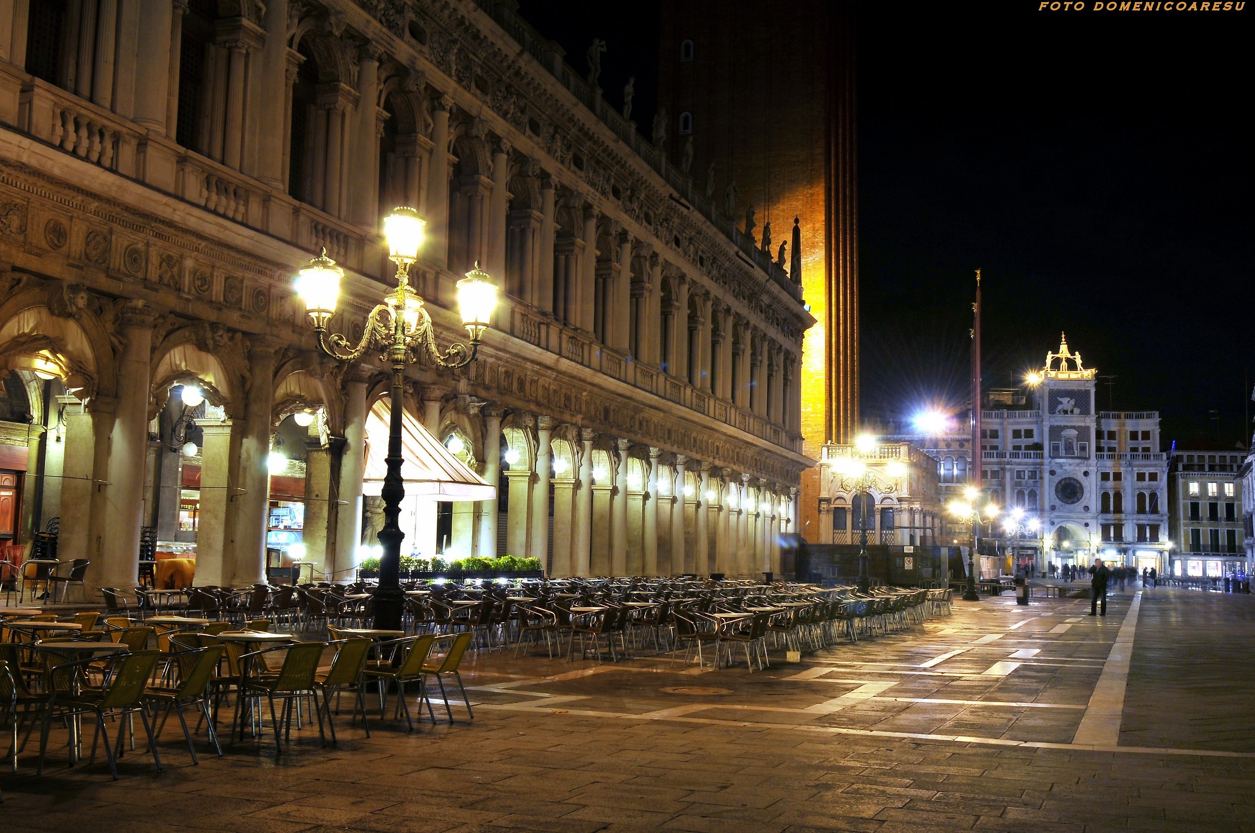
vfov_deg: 36.8
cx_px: 628
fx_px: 1253
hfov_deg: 53.2
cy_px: 416
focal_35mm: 36
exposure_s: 4
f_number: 14
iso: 200
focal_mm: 24
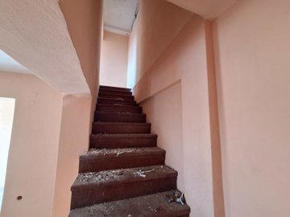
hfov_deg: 106.2
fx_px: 109
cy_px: 108
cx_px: 145
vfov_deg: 89.9
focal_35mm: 13
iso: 80
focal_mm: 1.74
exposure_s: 1/40
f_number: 2.2
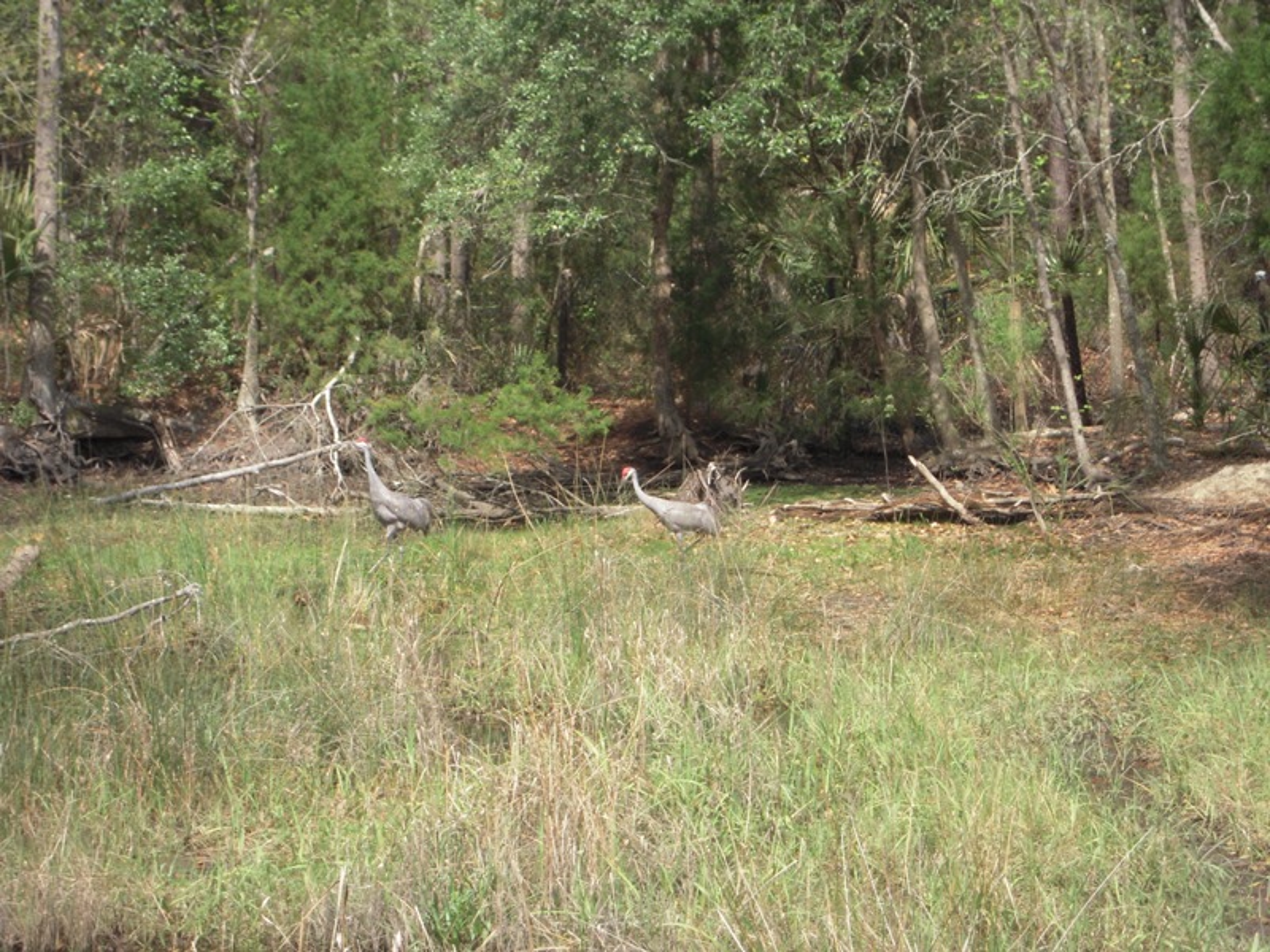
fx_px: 4109
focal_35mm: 112
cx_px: 635
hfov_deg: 17.6
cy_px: 476
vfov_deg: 13.2
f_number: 5.8
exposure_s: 1/160
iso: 100
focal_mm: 20
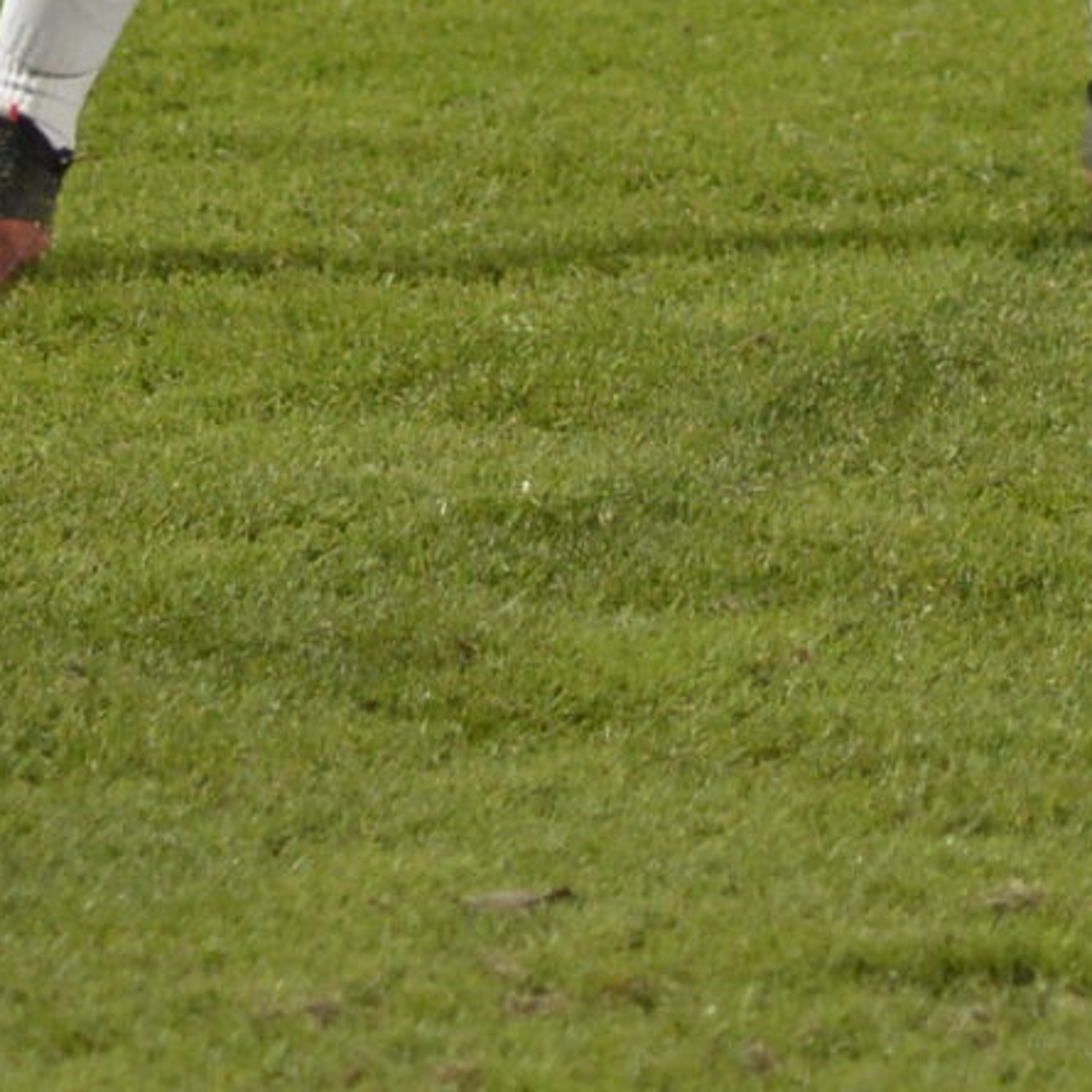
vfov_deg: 3.3
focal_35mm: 537
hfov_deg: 3.3
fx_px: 19166
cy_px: -669
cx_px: 849
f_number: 4
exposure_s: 1/640
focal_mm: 110
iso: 7200
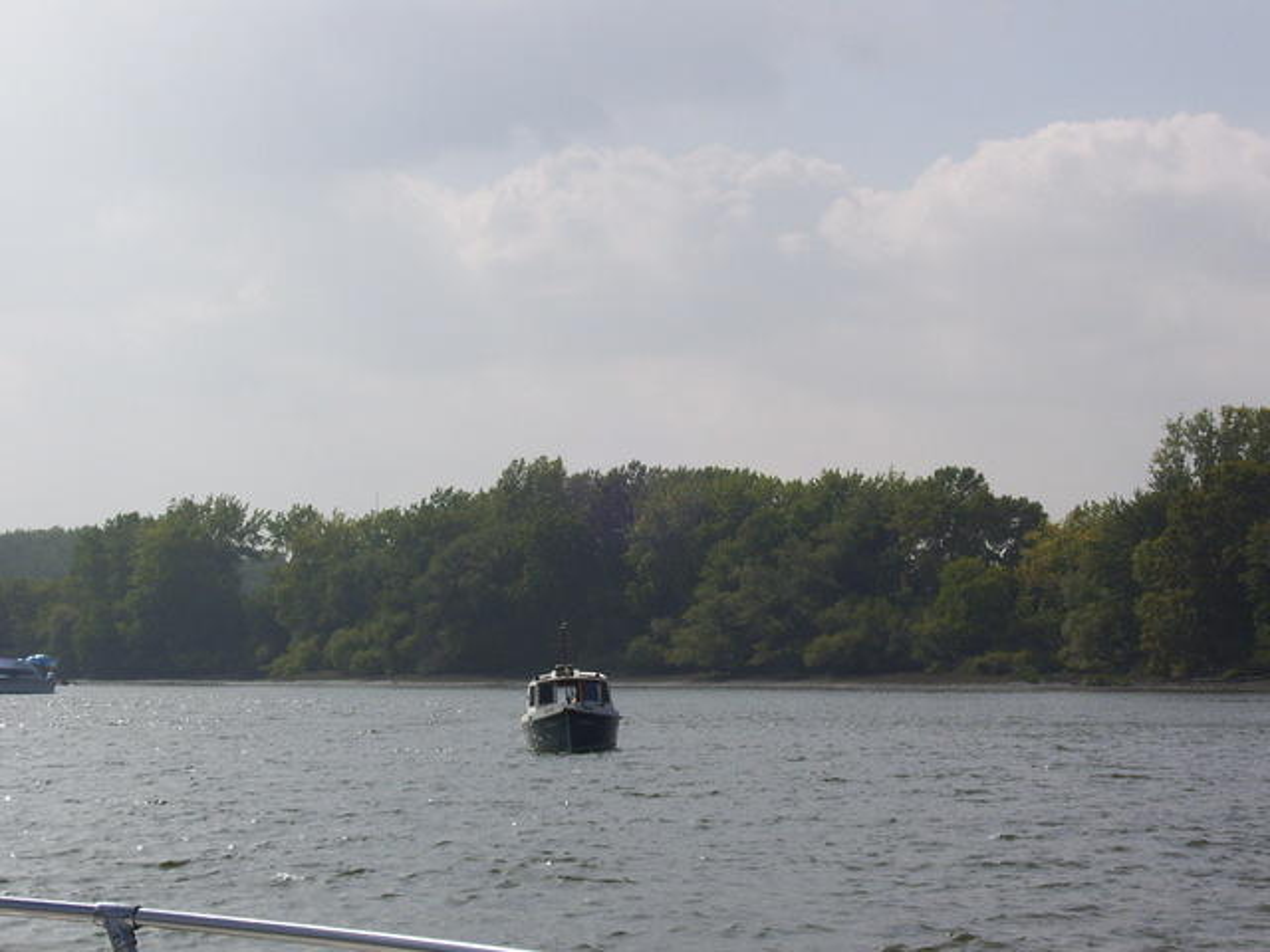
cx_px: 635
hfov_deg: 18.2
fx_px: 3962
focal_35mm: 108
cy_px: 476
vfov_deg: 13.7
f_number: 8
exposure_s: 1/500
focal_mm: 18
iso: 80
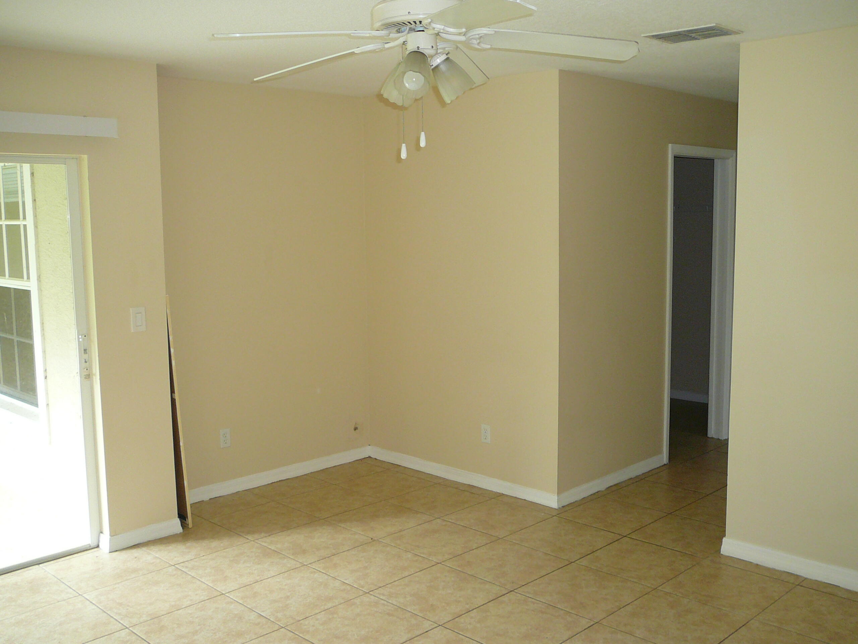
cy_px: 322
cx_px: 429
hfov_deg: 52.6
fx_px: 868
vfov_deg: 40.7
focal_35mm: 35
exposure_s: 1/30
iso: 125
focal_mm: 5.2
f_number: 2.8
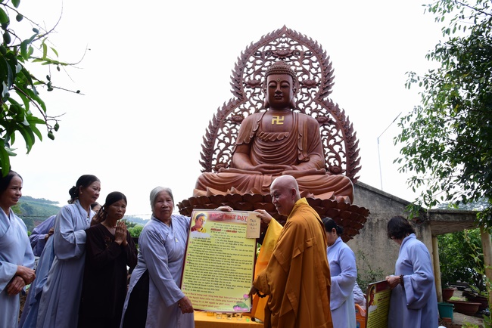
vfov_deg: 53.2
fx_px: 328
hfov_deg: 73.7
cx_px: 246
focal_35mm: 24
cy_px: 164
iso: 400
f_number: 13
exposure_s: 1/100
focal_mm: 24
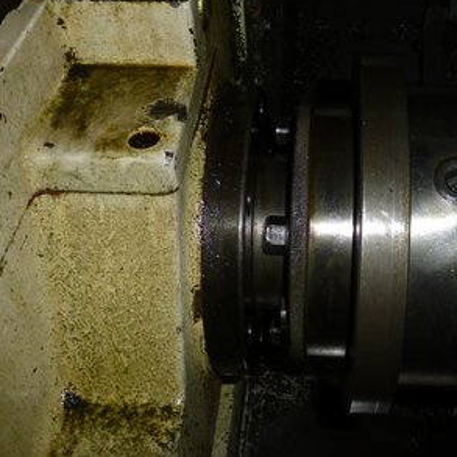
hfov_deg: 40.4
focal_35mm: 41
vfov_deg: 40.9
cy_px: 226
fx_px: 612
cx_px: 309
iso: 100
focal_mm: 6.1
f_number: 3.7
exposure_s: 1/60
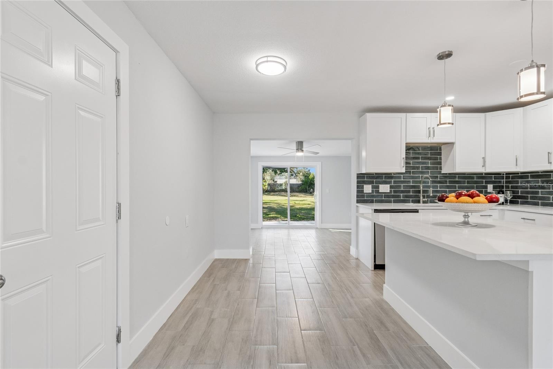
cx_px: 276
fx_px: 230
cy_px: 184
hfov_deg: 100.4
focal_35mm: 15
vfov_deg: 77.3
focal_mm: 10
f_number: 7.1
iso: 640
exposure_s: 1/400
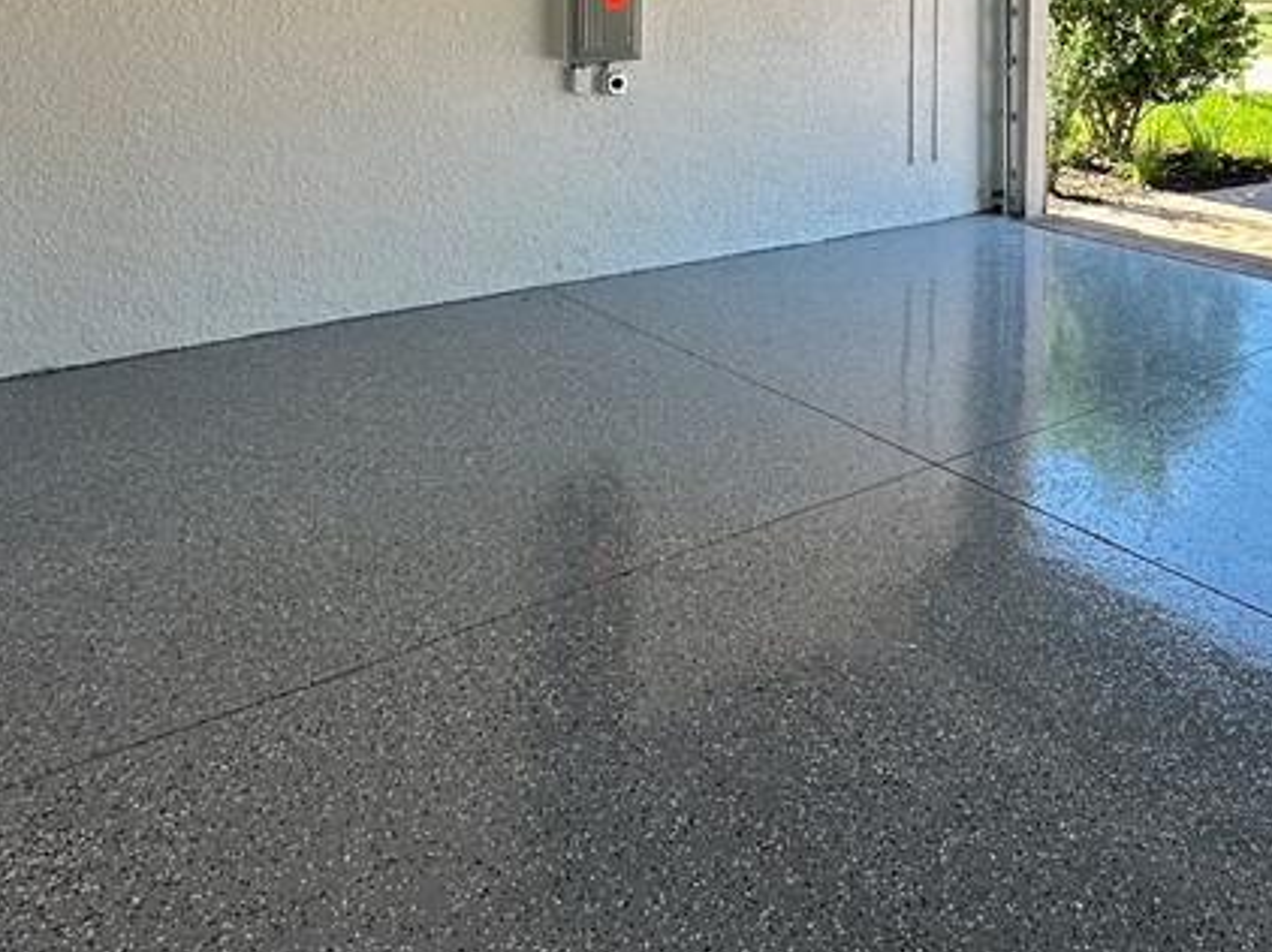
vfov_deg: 36.7
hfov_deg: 52.9
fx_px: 1249
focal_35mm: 34
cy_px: -36
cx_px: 853
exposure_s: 1/245
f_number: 2.2
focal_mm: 2.22
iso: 40
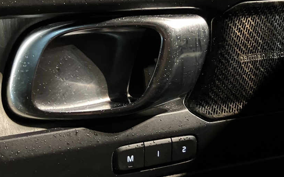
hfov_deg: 38.6
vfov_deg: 24.8
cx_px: 178
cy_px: 65
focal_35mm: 52
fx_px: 403
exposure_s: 1/17
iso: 640
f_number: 1.8
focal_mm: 3.99
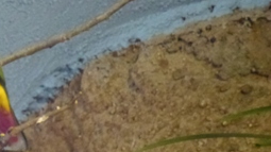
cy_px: 119
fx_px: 3045
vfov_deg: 2.9
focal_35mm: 424
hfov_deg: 5.1
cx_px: -67
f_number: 5.3
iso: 640
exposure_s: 1/30
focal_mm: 27.7
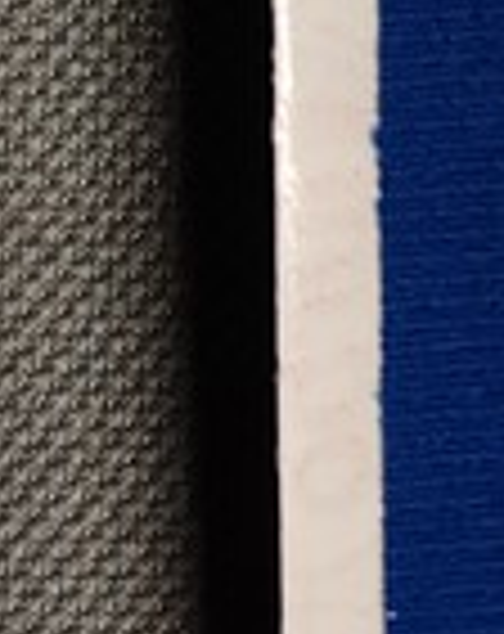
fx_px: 2809
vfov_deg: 11.6
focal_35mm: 150
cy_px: -621
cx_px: 828
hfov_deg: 9.8
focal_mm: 6.12
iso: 2500
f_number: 1.9
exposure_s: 1/50
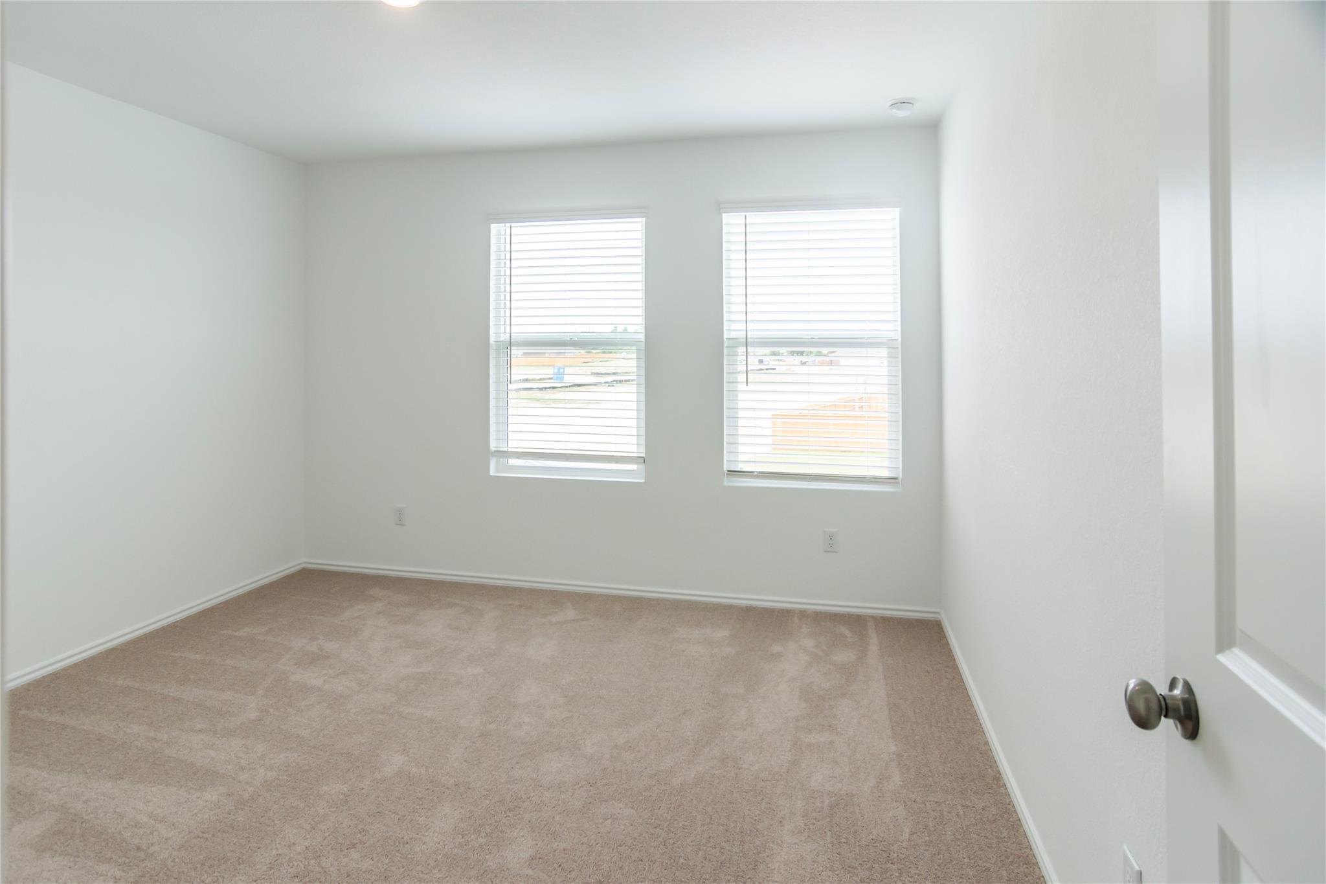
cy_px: 442
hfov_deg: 90.0
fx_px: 663
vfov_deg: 67.4
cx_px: 663
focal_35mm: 18
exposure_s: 1/250
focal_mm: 12
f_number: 5.6
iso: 320
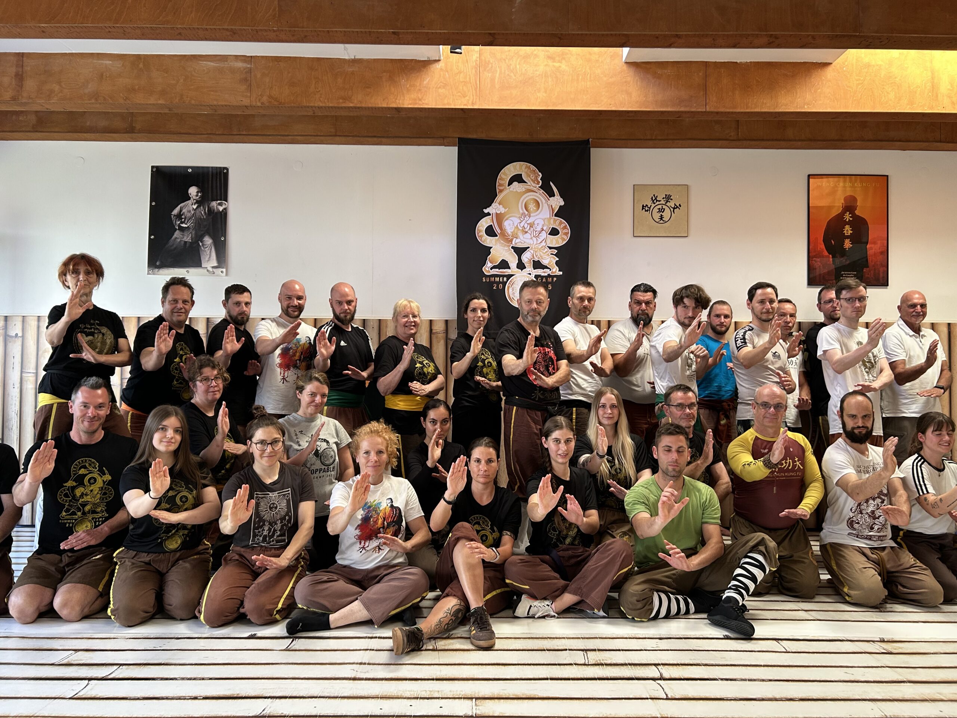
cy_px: 359
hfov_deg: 67.3
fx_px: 719
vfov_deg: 53.1
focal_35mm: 26
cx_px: 478
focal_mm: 5.7
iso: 125
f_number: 1.5
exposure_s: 1/88
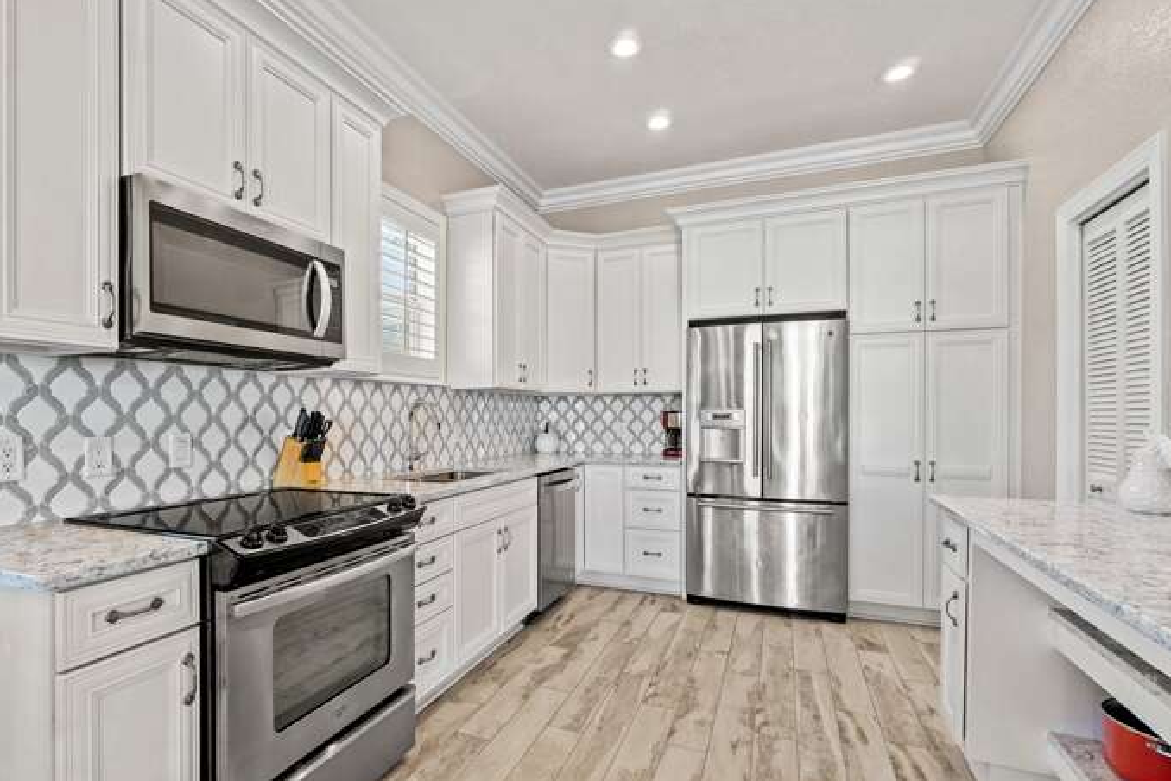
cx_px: 522
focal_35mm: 17
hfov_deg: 92.9
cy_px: 410
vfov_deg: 70.4
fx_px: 553
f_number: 8
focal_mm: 10
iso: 800
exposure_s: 1/10
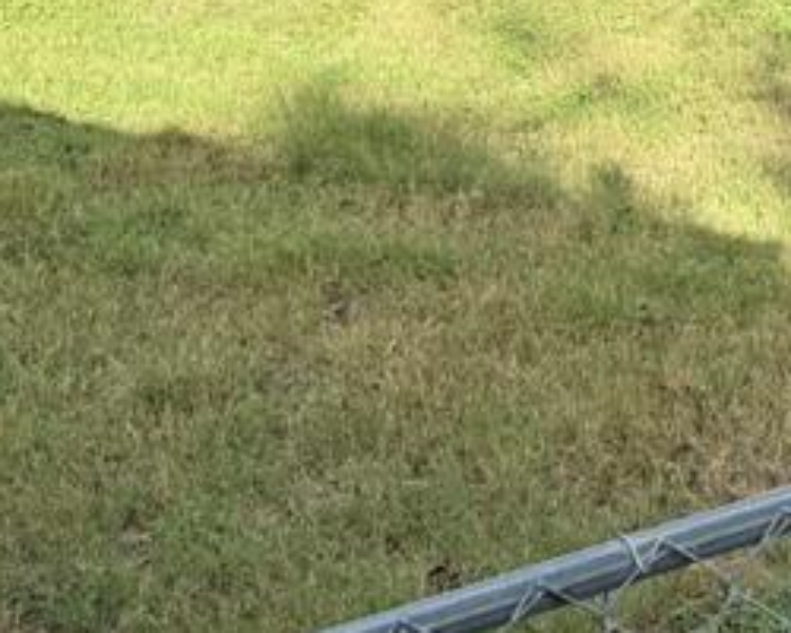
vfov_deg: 14.9
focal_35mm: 96
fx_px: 2247
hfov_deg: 16.7
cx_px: 1402
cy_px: -323
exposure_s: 1/1770
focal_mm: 6.76
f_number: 1.78
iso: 100
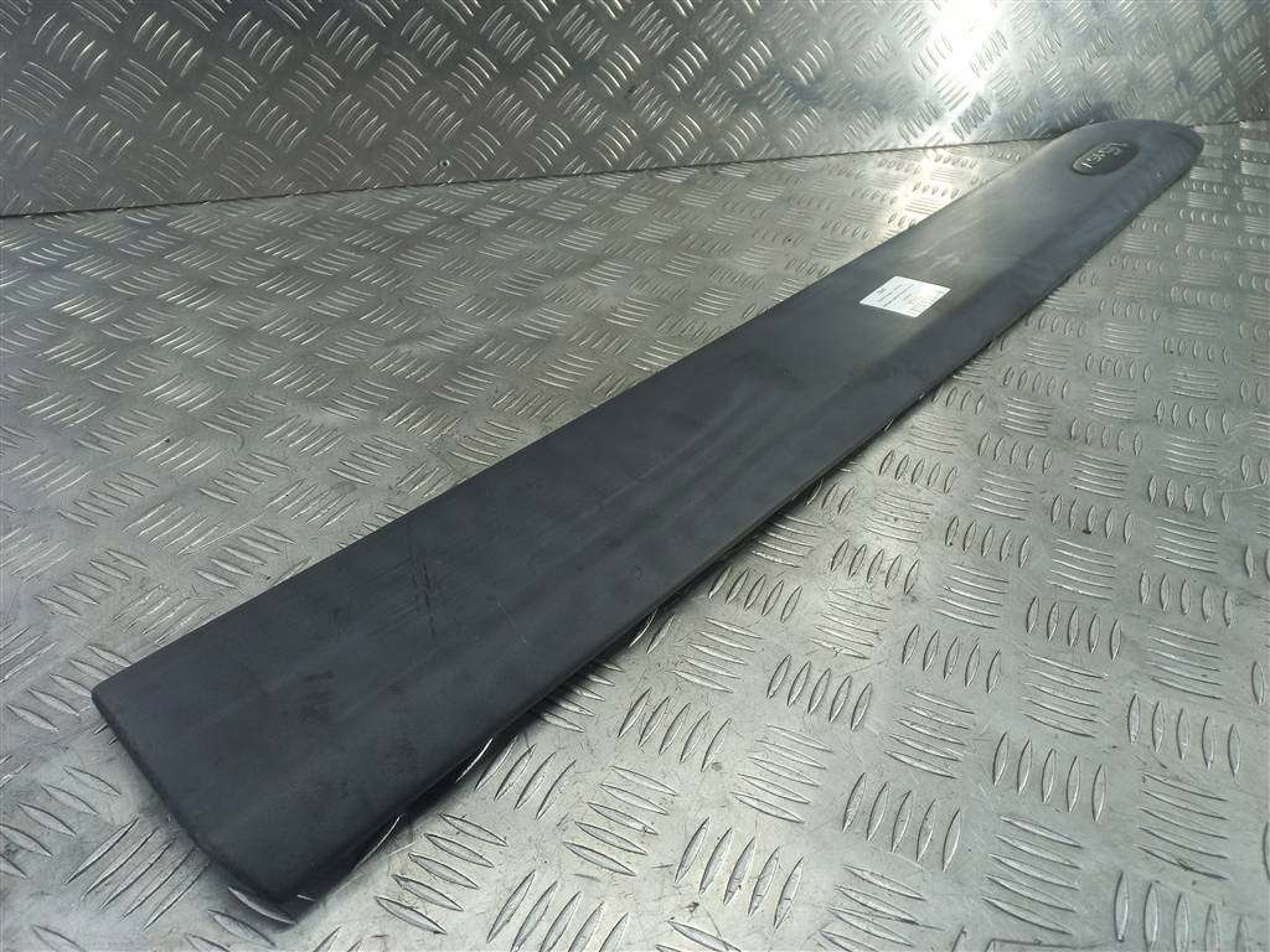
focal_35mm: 25
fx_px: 917
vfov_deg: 54.9
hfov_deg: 69.4
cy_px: 476
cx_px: 635
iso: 64
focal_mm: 4.6
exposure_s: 1/50
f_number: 1.8
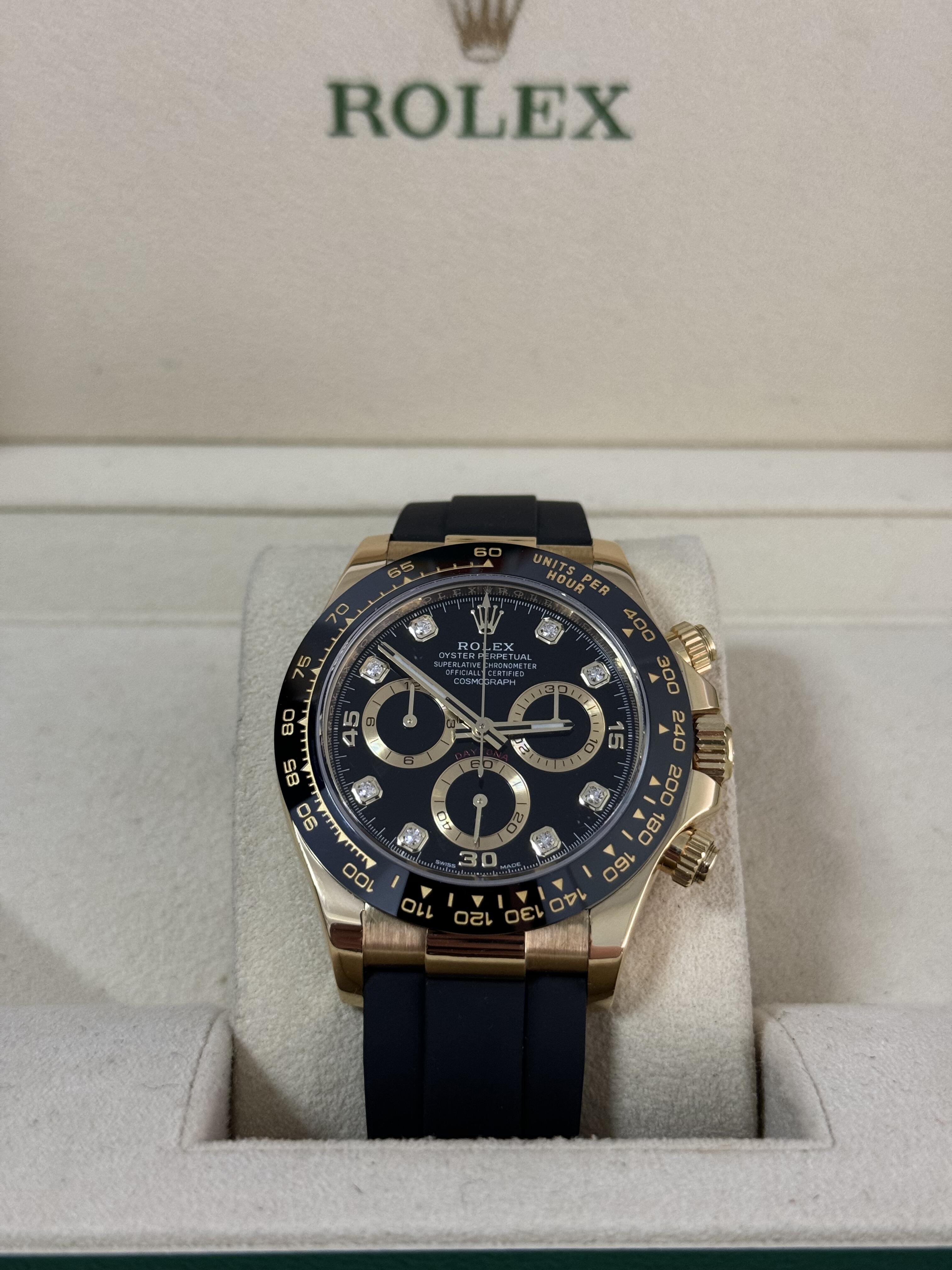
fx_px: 1760
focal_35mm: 48
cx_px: 476
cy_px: 635
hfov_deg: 30.3
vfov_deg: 39.7
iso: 200
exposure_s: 1/60
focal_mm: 6.76
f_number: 1.78
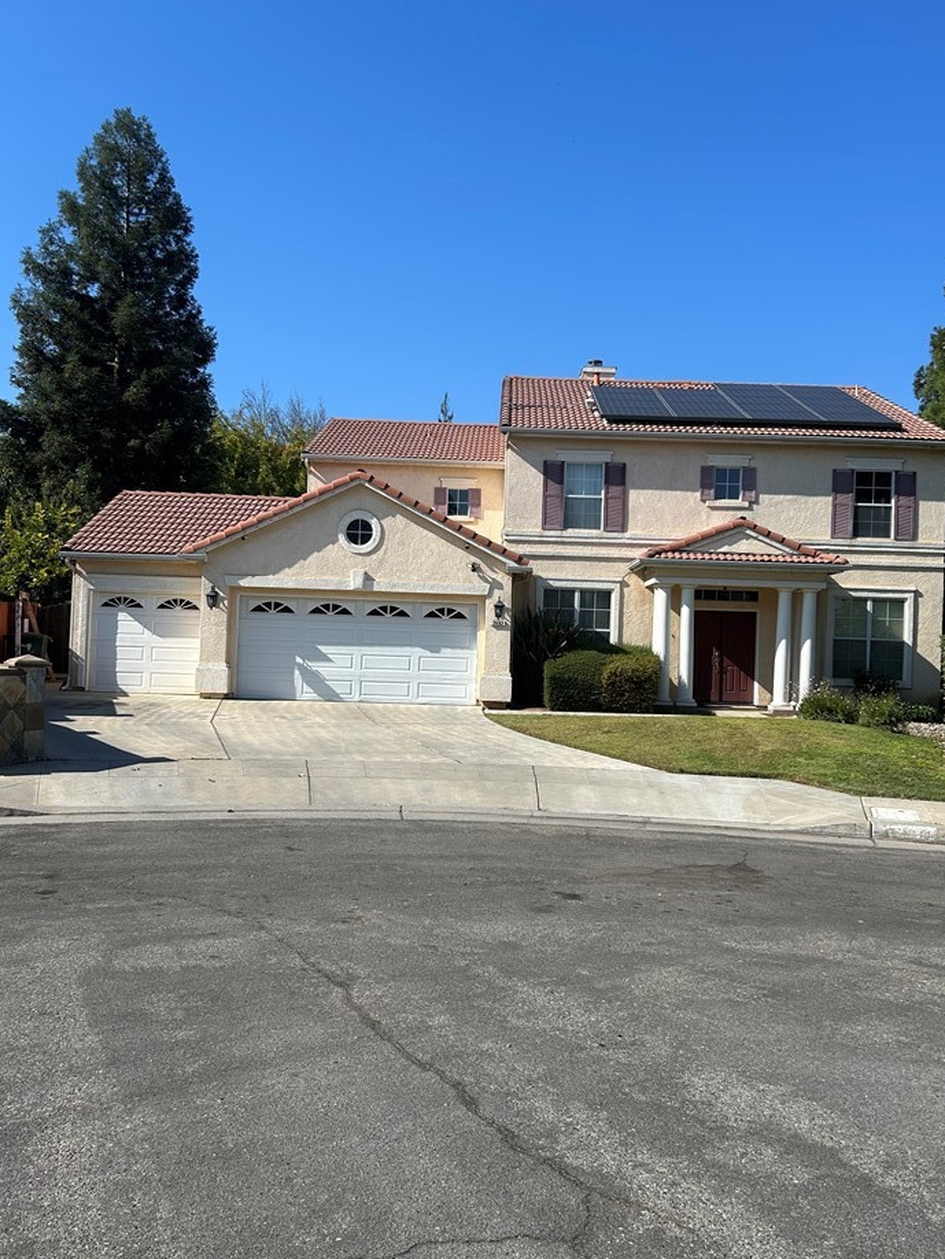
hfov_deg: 48.2
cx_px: 503
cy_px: 617
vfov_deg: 61.6
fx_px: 1055
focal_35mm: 29
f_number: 1.5
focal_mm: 5.7
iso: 50
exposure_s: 1/4444
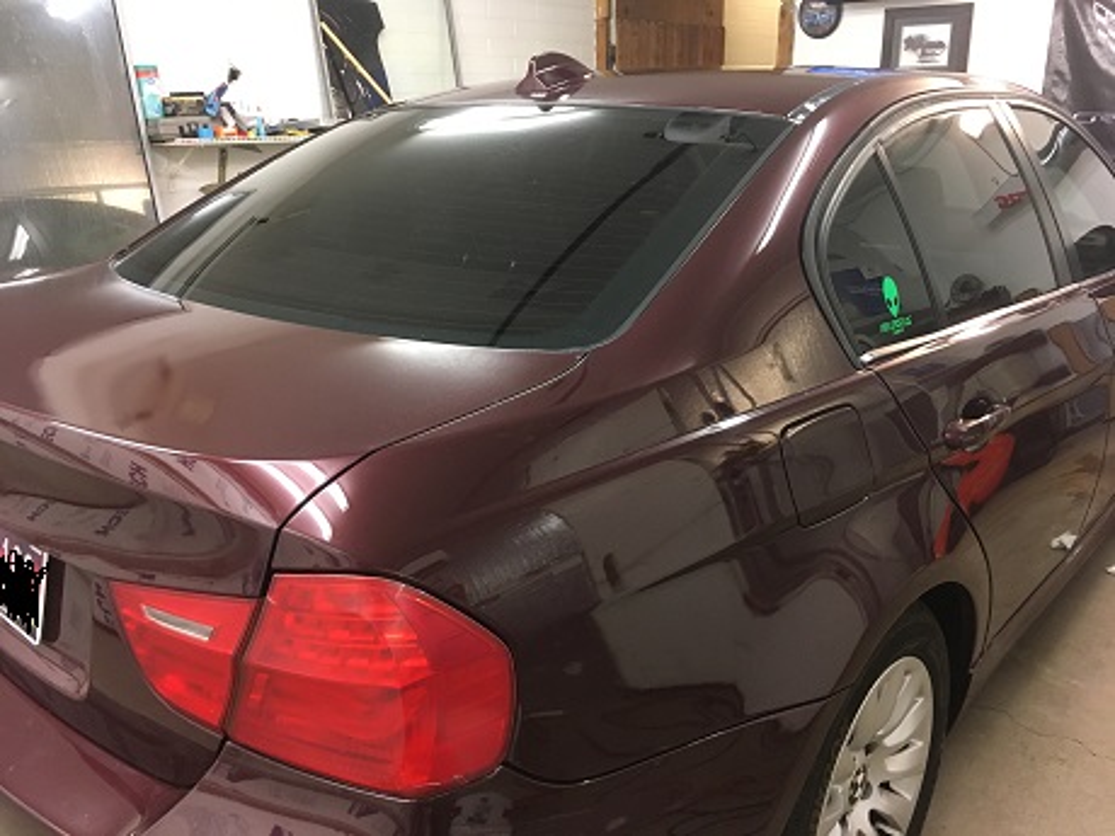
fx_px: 934
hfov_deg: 61.7
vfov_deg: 48.2
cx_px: 558
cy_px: 418
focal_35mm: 29
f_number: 2.2
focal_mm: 4.15
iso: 160
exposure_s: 1/30
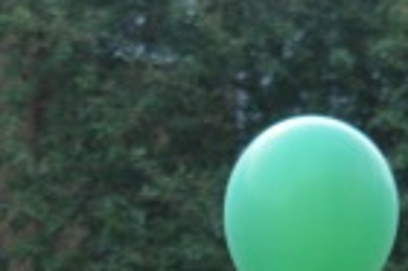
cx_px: 344
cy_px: 914
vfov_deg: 3.8
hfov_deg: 5.9
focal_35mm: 352
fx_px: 3985
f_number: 5.6
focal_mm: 32
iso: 250
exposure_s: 1/125
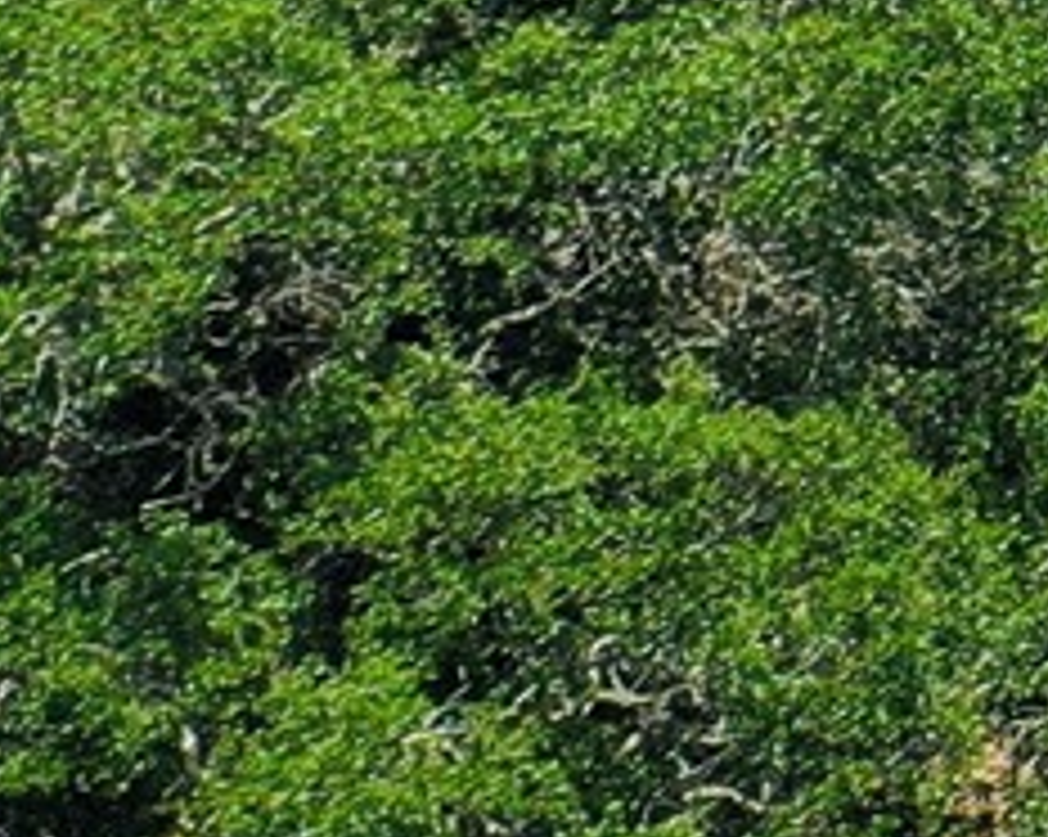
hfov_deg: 6.0
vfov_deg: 5.7
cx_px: 4822
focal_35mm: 245
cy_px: -2048
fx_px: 7593
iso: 100
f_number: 5.6
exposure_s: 1/640
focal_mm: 10.26
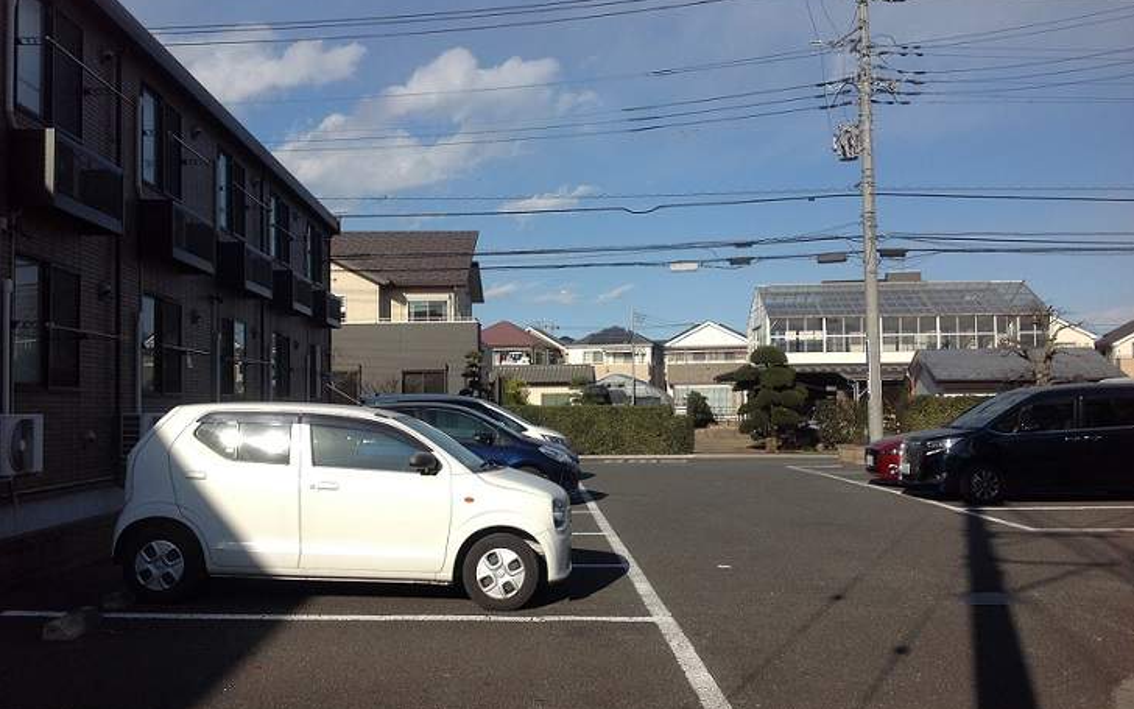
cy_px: 366
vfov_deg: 33.6
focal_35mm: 38
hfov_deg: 51.5
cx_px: 580
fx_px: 1174
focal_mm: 4.28
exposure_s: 1/2519
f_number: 2.4
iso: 50
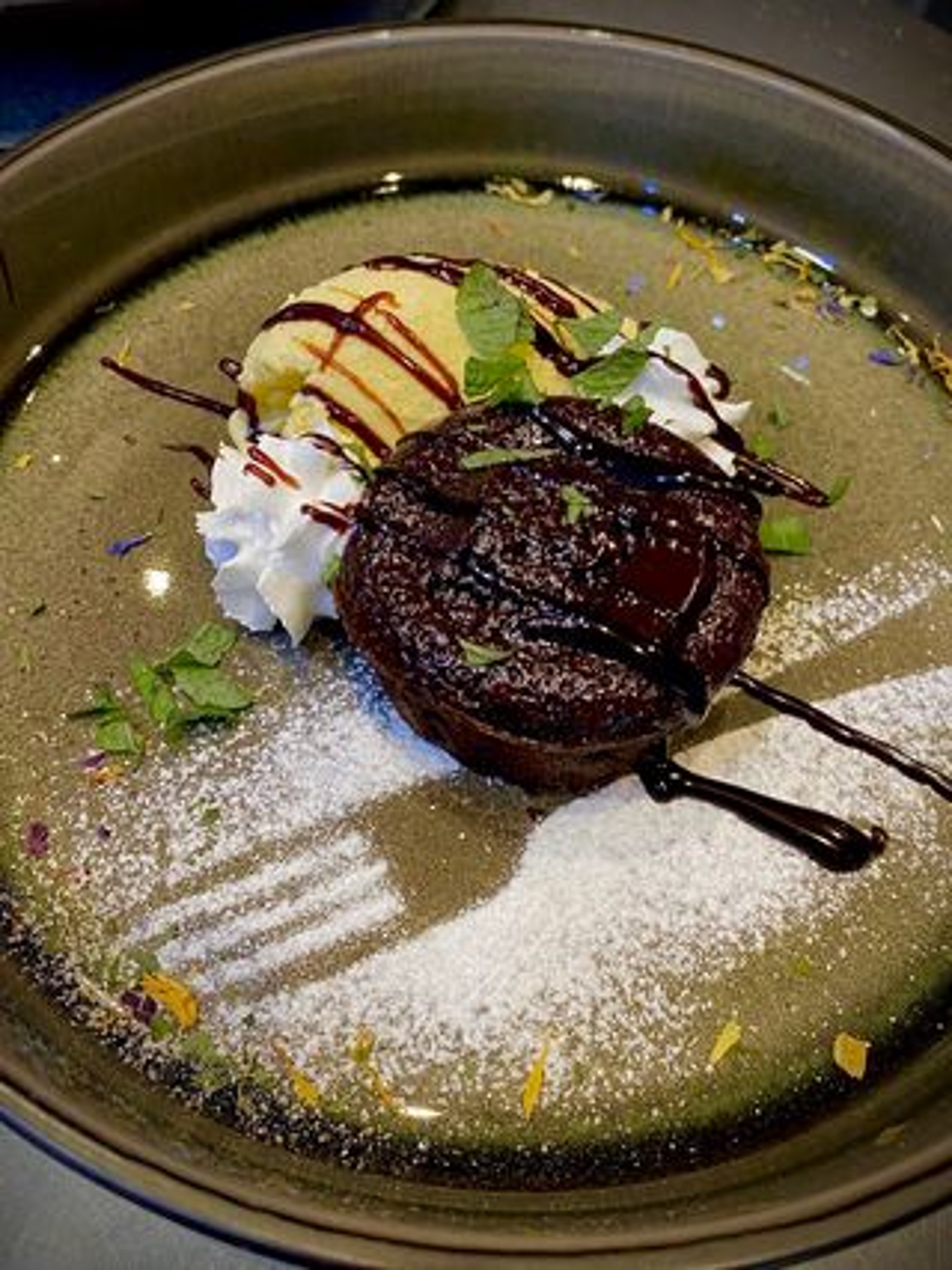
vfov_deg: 67.3
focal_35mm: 26
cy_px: 635
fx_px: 954
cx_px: 476
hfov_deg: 53.0
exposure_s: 1/50
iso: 250
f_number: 1.8
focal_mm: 4.25
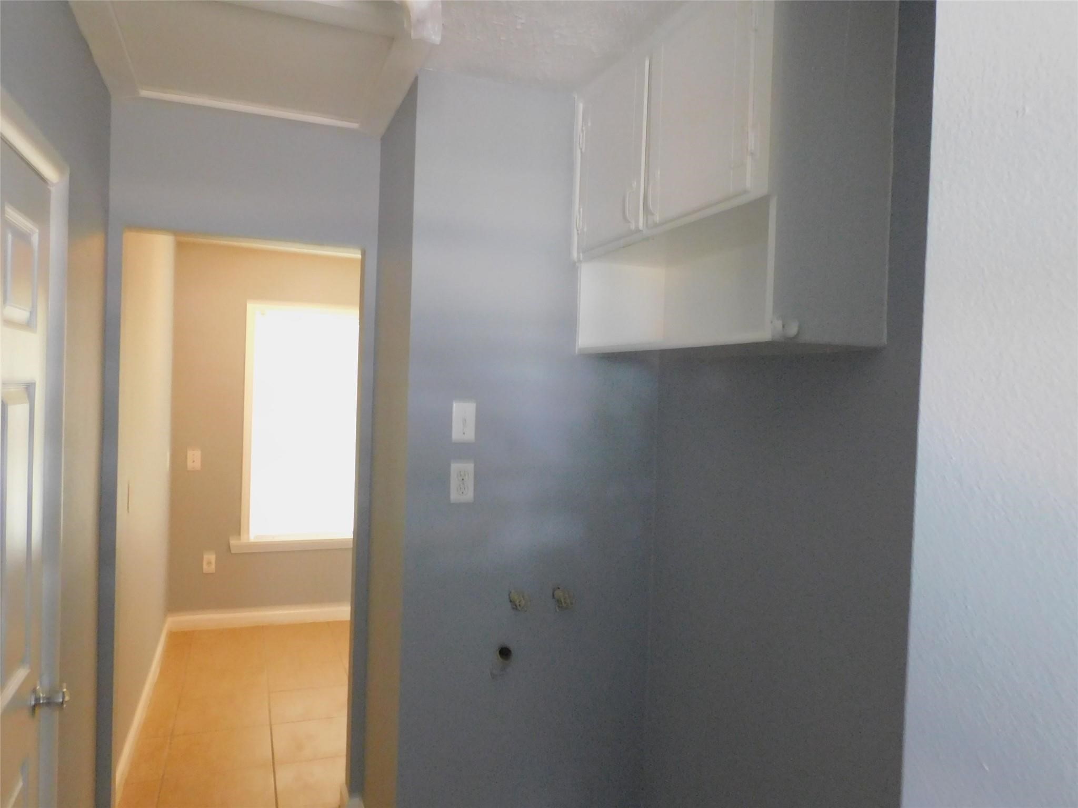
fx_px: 747
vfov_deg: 56.8
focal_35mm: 24
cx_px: 539
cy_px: 404
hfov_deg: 71.6
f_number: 3.3
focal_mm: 4.3
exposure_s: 1/8
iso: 720
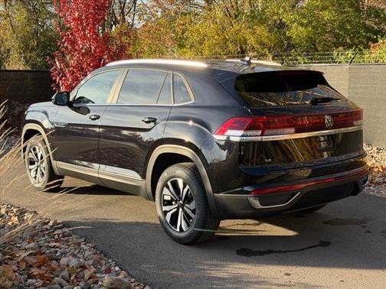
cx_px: 193
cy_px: 144
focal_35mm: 48
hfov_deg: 39.7
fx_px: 535
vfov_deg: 30.3
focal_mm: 6.76
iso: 64
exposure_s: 1/1000
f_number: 1.78
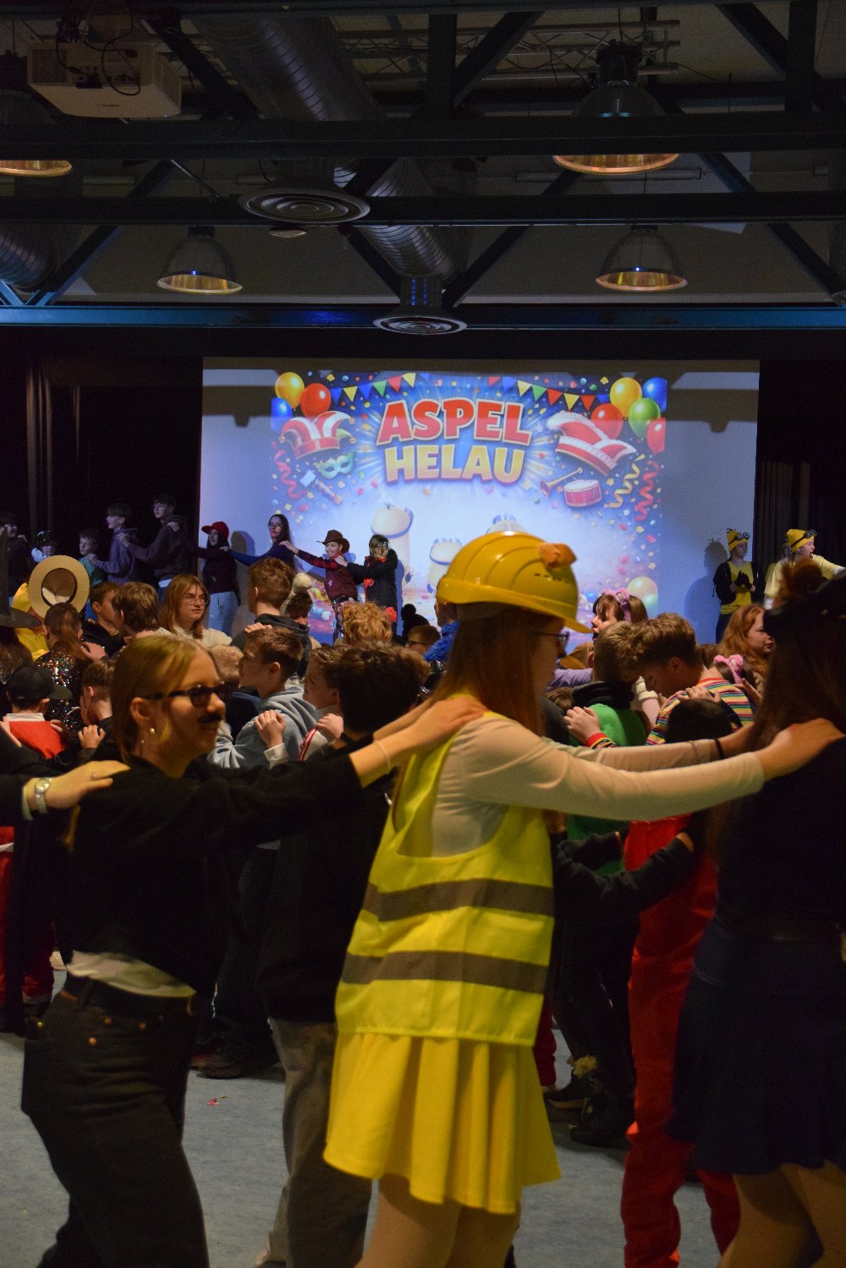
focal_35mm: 46
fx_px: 1639
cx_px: 423
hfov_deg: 28.9
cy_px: 634
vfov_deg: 42.3
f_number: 3.3
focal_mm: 31
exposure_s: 1/400
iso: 3200
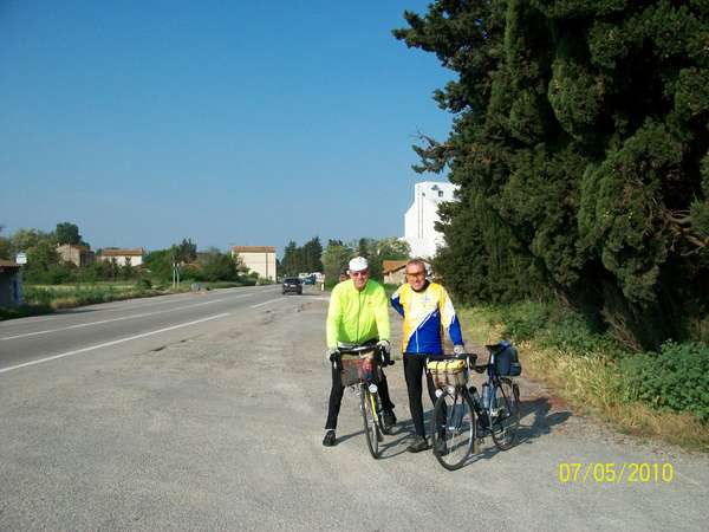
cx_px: 354
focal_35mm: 34
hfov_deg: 54.0
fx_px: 696
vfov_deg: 41.8
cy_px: 266
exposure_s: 1/400
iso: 80
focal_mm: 5.7
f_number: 5.5
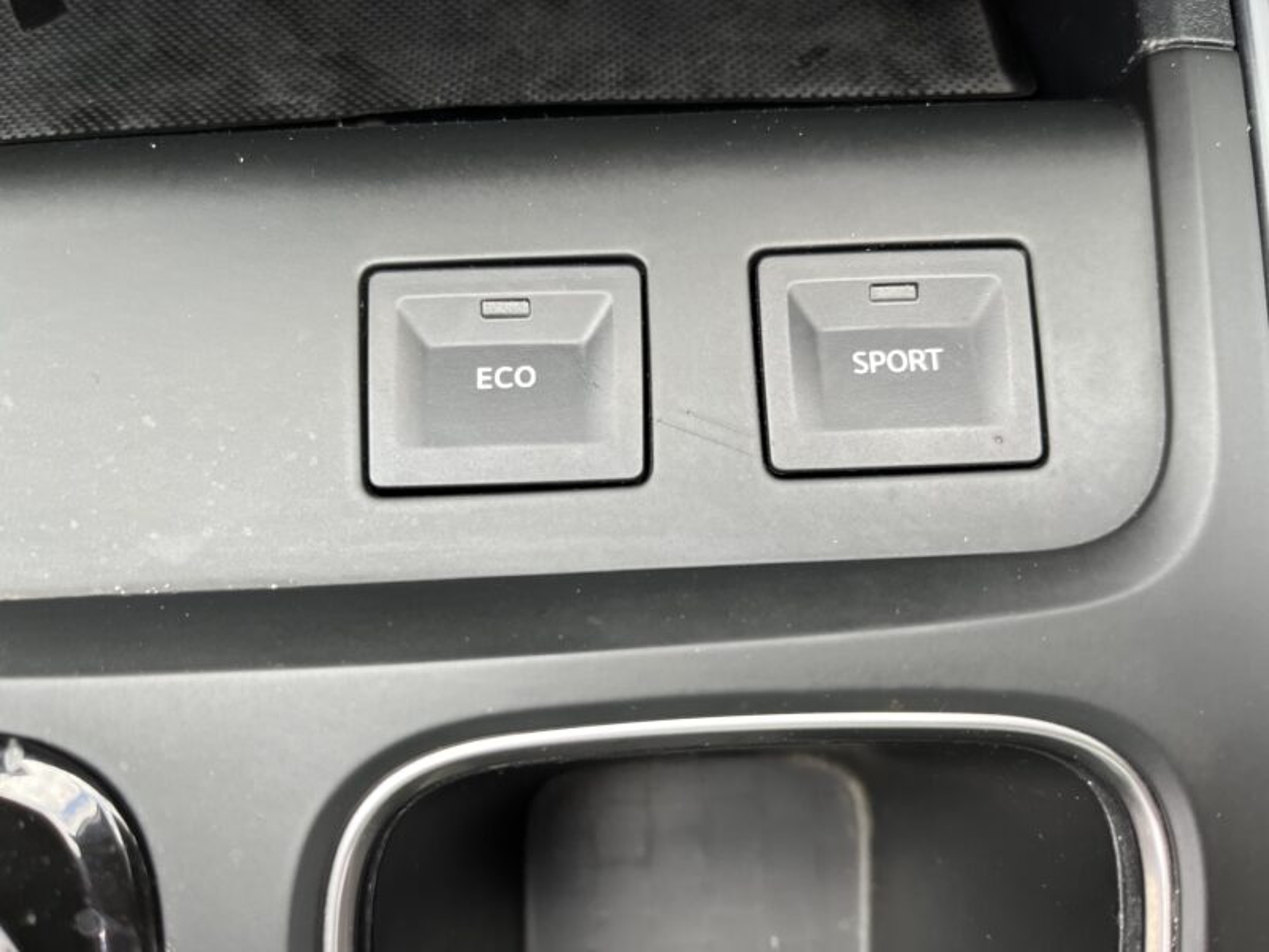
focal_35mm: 26
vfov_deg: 53.1
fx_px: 953
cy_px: 476
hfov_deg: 67.3
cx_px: 634
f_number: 1.6
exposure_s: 1/121
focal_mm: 5.1
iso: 125
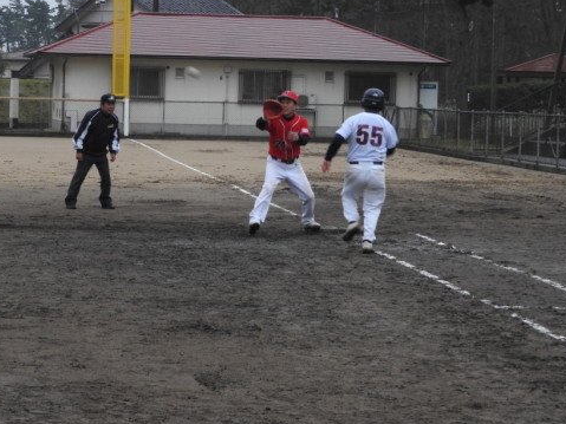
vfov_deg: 10.3
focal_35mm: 144
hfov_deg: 13.7
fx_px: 2354
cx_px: 227
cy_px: 172
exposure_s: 1/60
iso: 400
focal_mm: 20.6
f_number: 5
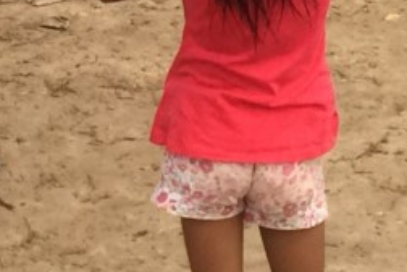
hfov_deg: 10.5
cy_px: -440
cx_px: 173
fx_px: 2204
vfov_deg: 6.6
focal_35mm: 195
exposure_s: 1/15
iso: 32
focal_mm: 4.15
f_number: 2.2
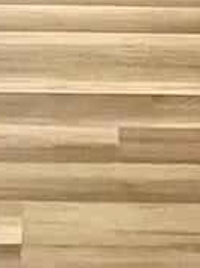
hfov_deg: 7.0
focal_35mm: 212
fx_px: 1639
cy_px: -453
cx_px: 79
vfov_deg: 8.3
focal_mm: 5.7
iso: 200
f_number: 1.5
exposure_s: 1/60
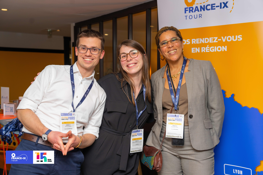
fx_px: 314
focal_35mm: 43
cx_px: 132
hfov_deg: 45.4
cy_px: 88
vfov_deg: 31.2
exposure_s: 1/200
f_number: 4
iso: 200
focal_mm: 43
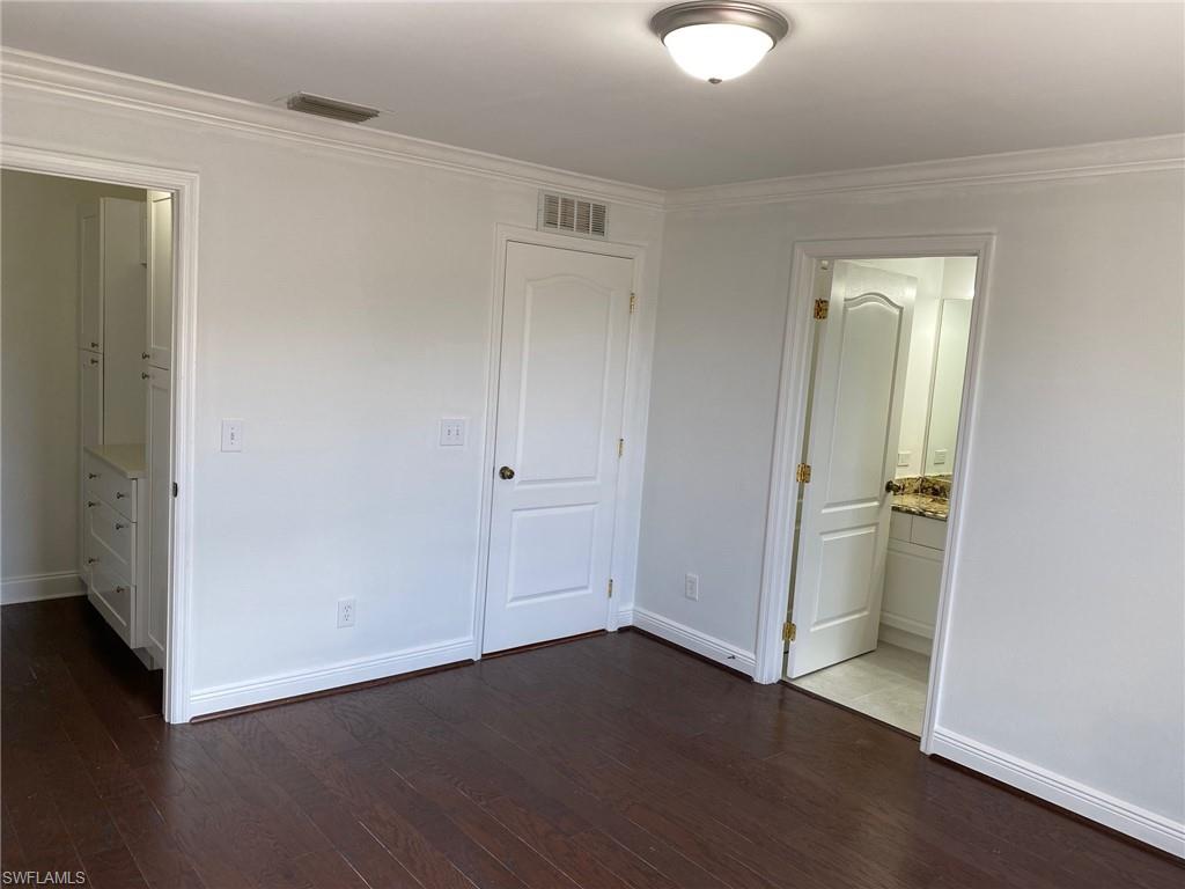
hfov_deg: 67.3
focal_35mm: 26
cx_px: 592
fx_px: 890
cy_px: 444
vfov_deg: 53.1
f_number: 1.8
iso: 50
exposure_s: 1/120
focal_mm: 4.25
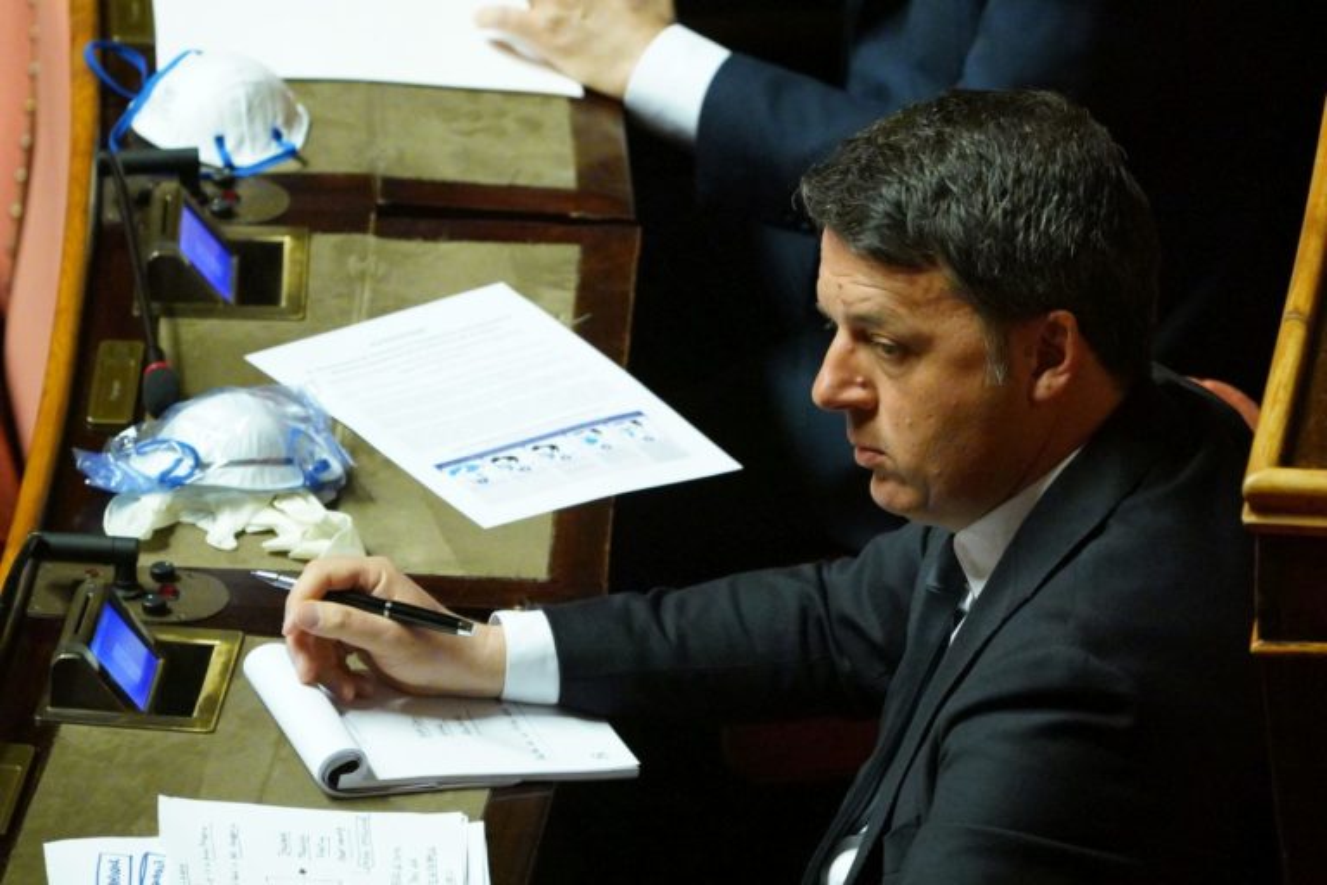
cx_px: 664
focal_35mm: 282
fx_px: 10394
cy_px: 442
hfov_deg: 7.3
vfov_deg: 4.9
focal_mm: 282
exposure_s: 1/160
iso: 12800
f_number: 5.6
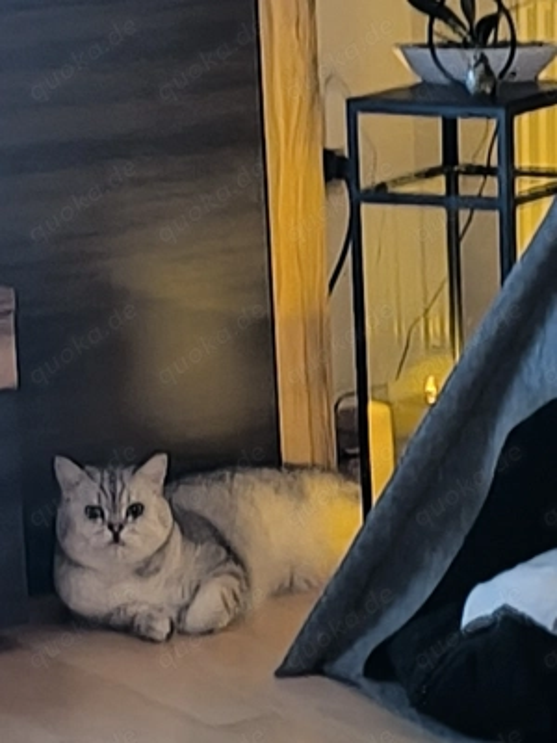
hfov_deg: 10.2
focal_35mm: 146
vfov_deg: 13.5
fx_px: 3132
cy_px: 372
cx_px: 278
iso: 5000
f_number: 1.65
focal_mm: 6.14
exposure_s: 1/4.55
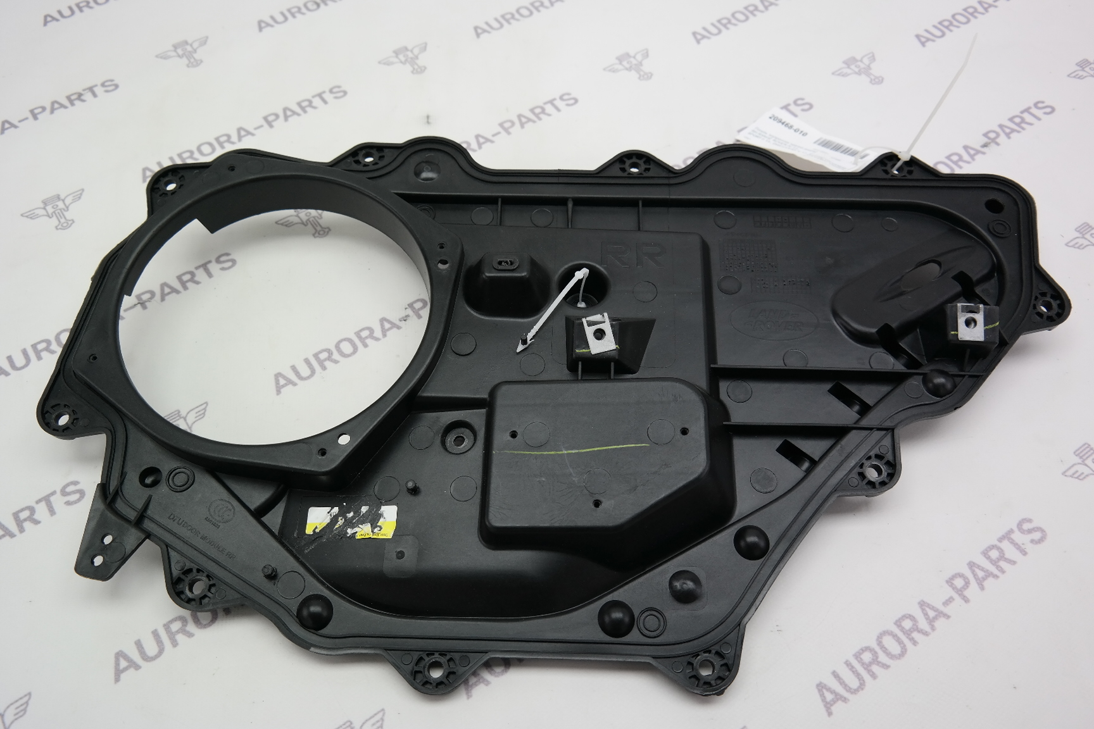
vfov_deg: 47.9
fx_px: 820
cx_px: 547
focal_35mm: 27
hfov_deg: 67.4
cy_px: 364
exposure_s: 1/80
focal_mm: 18
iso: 200
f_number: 3.5
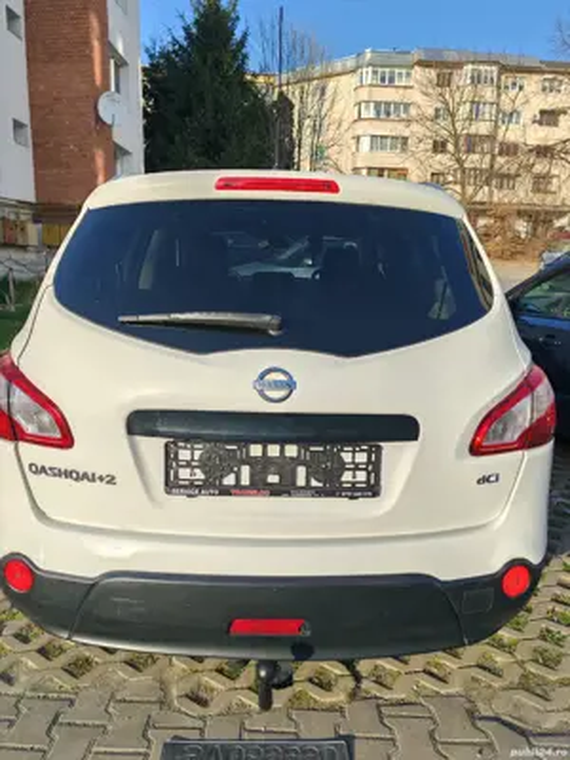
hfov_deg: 51.4
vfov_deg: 65.3
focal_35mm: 27
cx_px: 285
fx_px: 593
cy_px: 380
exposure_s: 1/1900
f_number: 1.95
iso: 50
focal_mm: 5.52
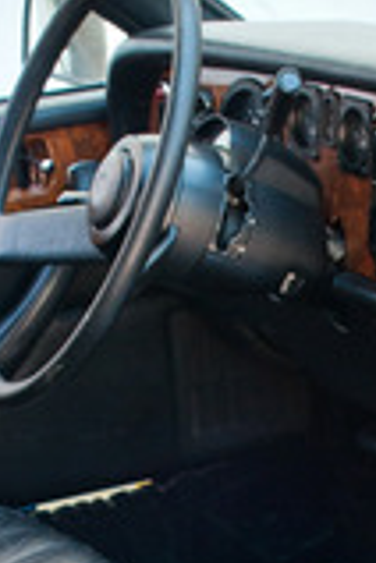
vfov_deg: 14.3
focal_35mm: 139
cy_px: 653
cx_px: 264
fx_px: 2183
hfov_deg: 9.8
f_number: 6.3
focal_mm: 35
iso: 640
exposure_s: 1/80
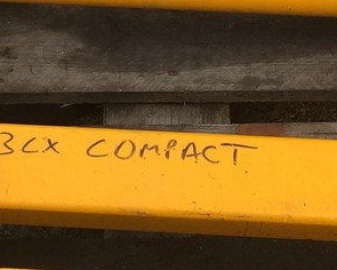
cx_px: 141
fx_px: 1376
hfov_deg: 14.0
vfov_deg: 11.1
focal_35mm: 138
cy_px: -11
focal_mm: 4.15
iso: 32
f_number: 2.2
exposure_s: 1/638
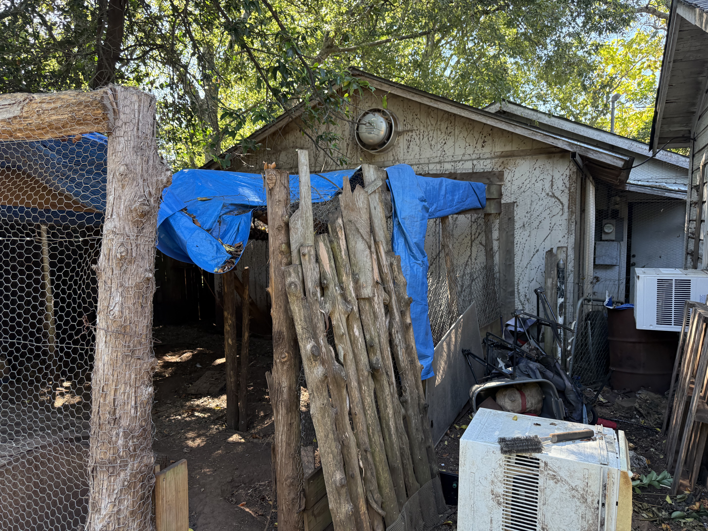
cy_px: 266
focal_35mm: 24
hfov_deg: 71.6
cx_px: 354
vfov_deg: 56.8
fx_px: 491
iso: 160
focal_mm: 6.76
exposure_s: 1/210
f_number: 1.78
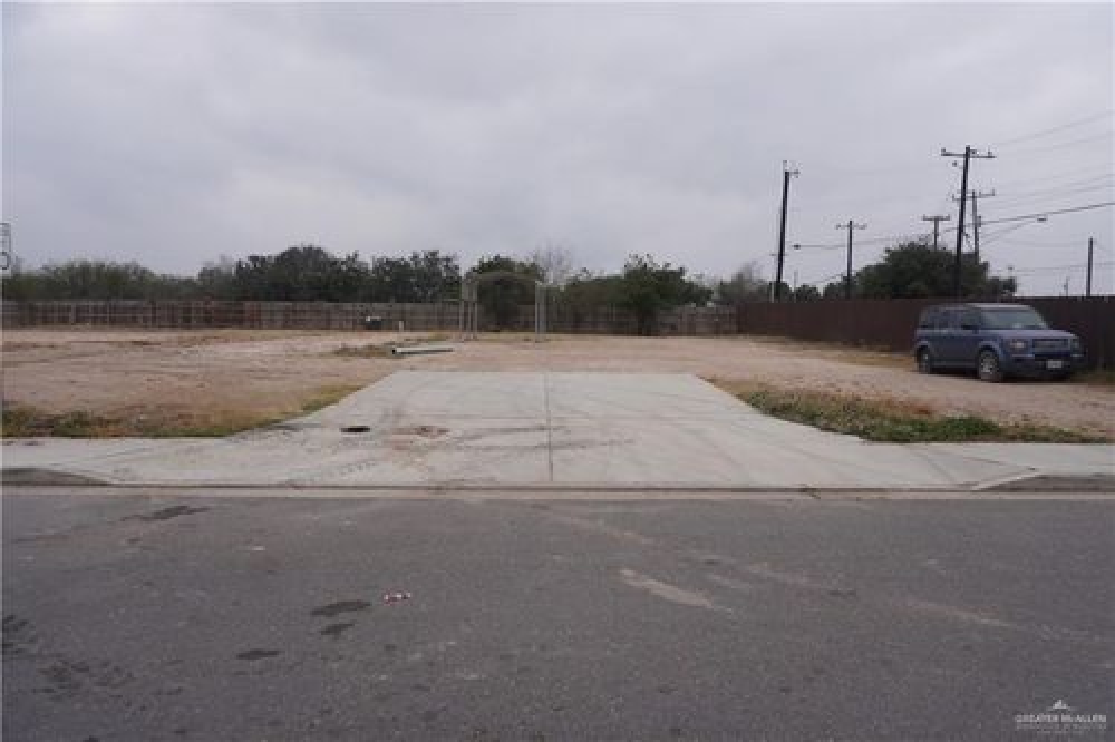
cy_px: 371
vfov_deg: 53.1
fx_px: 743
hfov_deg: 73.8
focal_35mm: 24
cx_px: 558
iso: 100
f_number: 5.6
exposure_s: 1/125
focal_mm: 16
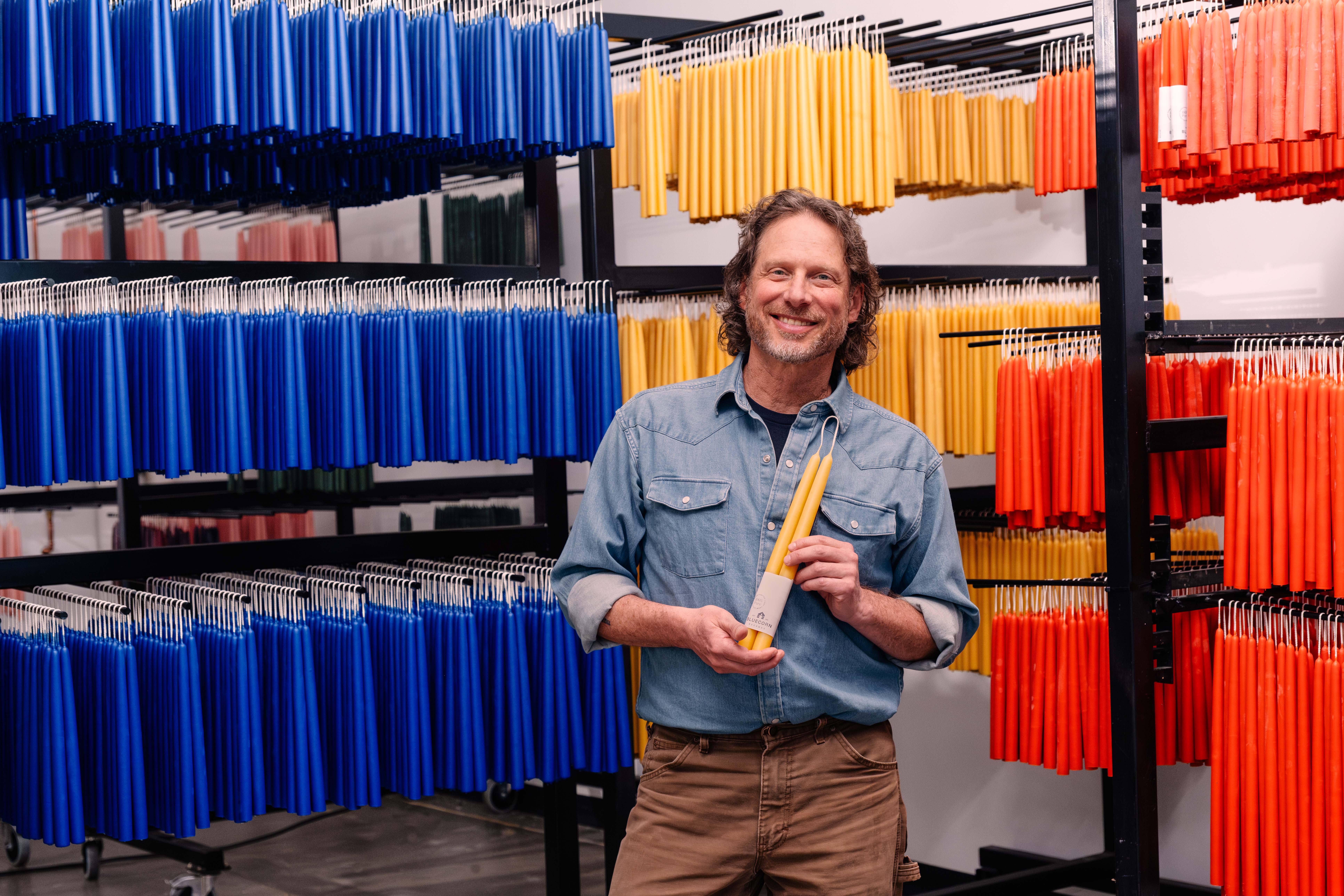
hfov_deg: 34.5
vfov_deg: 23.4
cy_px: 448
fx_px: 2165
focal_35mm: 58
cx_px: 672
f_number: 4
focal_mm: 38.8
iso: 2000
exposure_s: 1/125
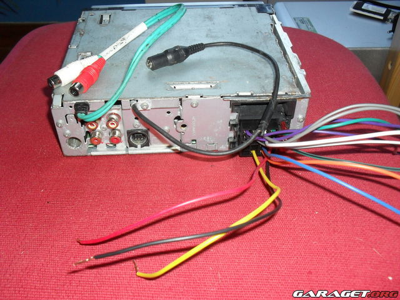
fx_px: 404
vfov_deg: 40.7
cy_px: 150
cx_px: 200
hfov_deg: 52.6
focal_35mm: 35
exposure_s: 1/45
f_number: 3.2
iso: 200
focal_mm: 6.3
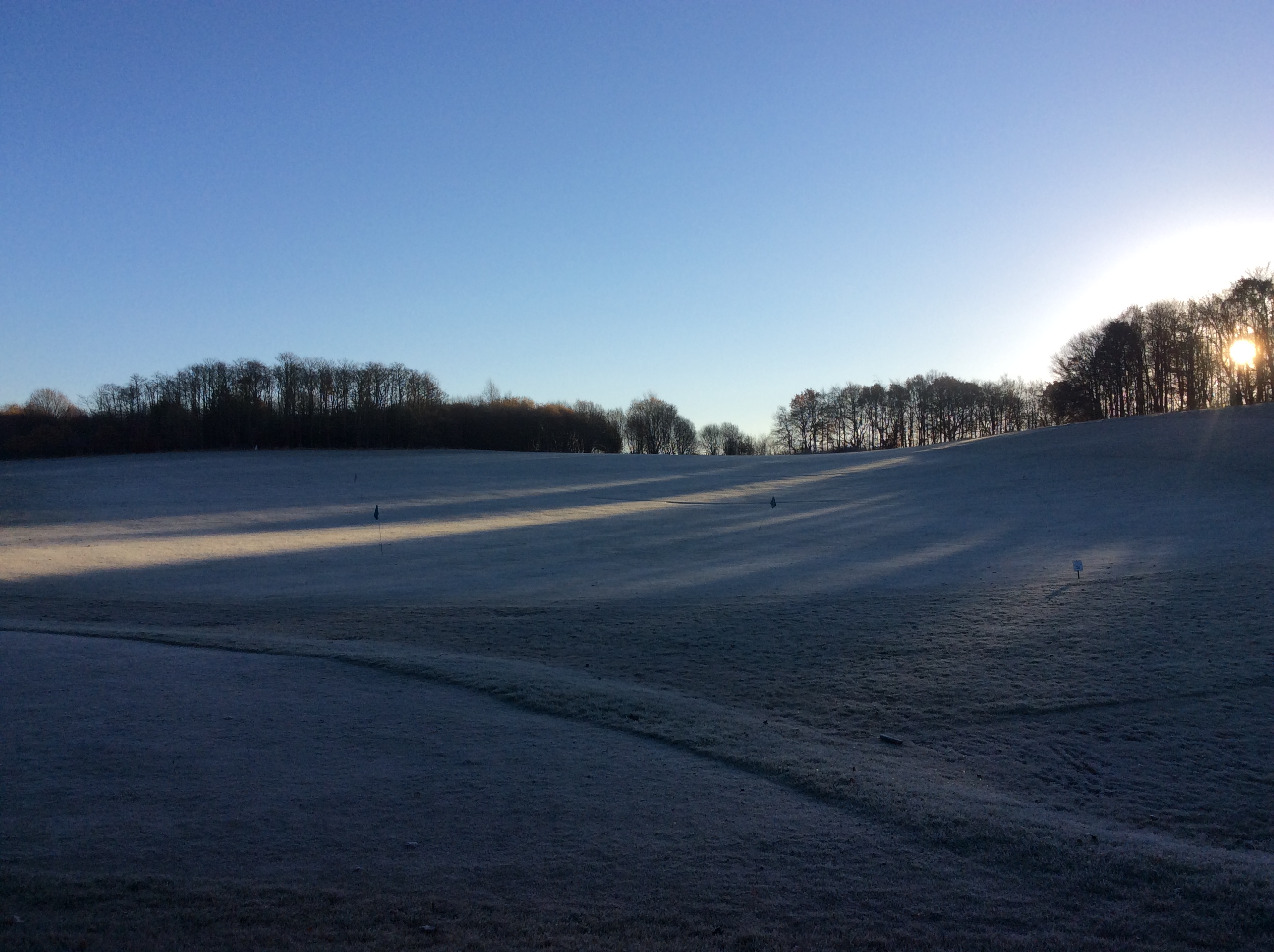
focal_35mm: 32
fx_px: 1176
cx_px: 637
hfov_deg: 56.9
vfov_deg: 44.1
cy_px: 476
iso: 32
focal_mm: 3.3
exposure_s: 1/1217
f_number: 2.4
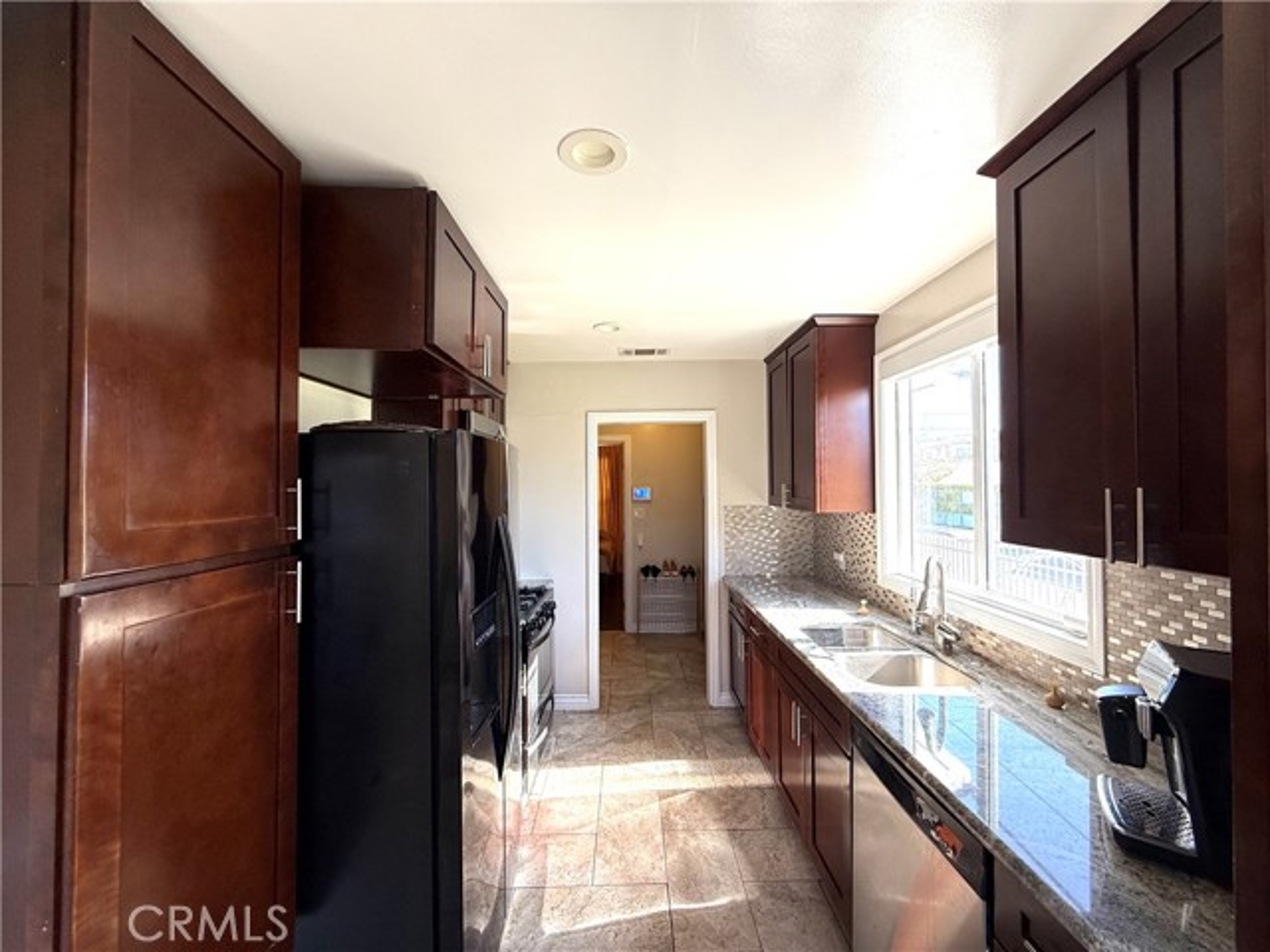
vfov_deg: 85.7
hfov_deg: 102.1
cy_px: 476
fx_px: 514
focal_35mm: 14
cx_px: 635
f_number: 2.2
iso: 80
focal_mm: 2.22
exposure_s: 1/99
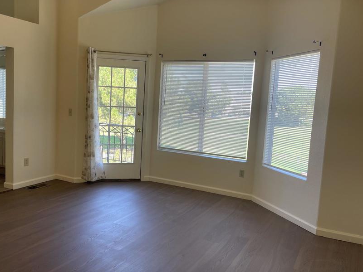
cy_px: 134
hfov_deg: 56.3
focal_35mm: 32
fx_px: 336
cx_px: 141
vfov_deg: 44.2
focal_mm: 5.1
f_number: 1.6
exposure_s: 1/125
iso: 32
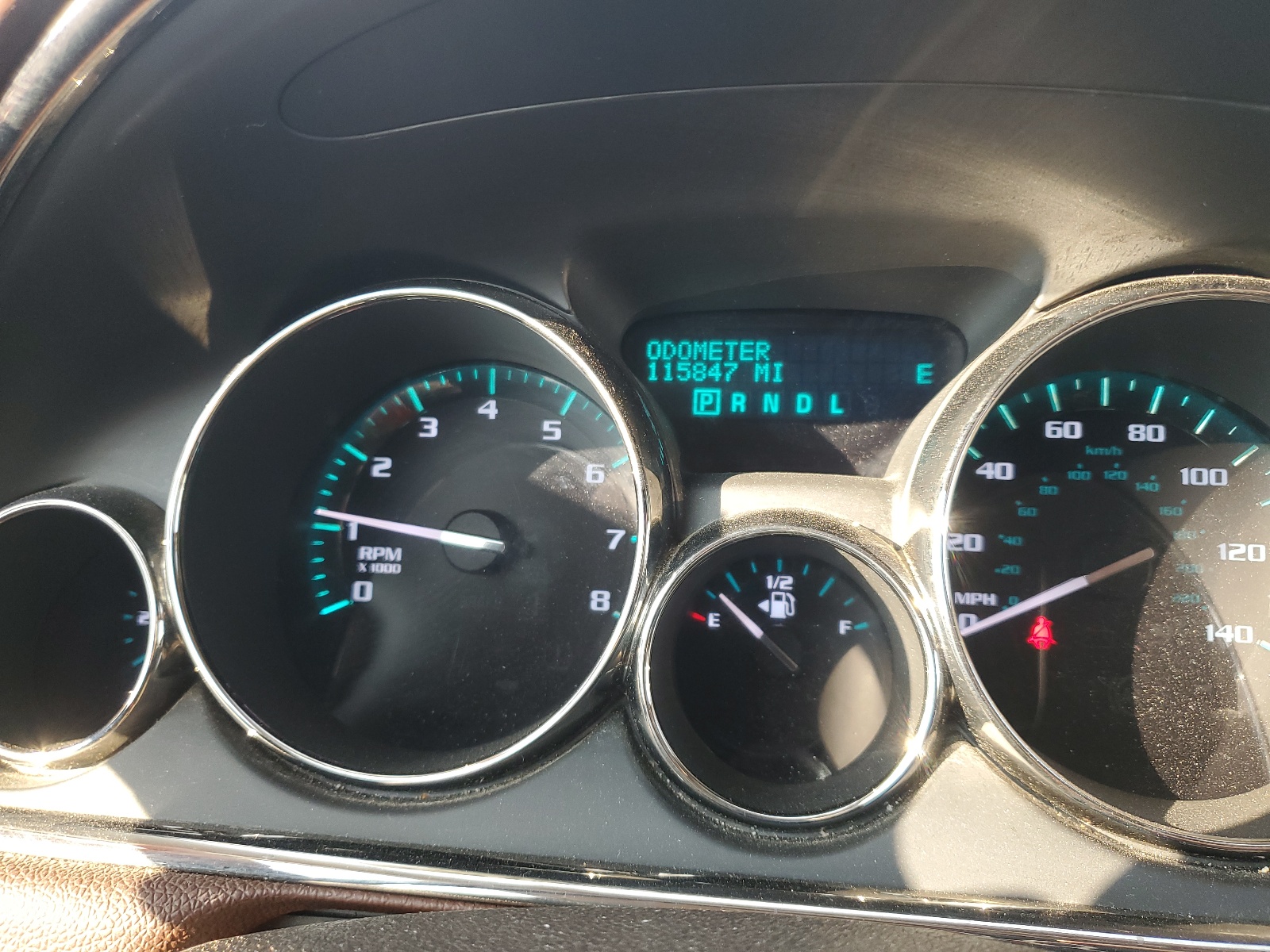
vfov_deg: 53.1
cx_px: 635
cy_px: 476
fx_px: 954
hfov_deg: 67.3
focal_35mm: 26
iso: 78
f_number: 1.5
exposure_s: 1/120
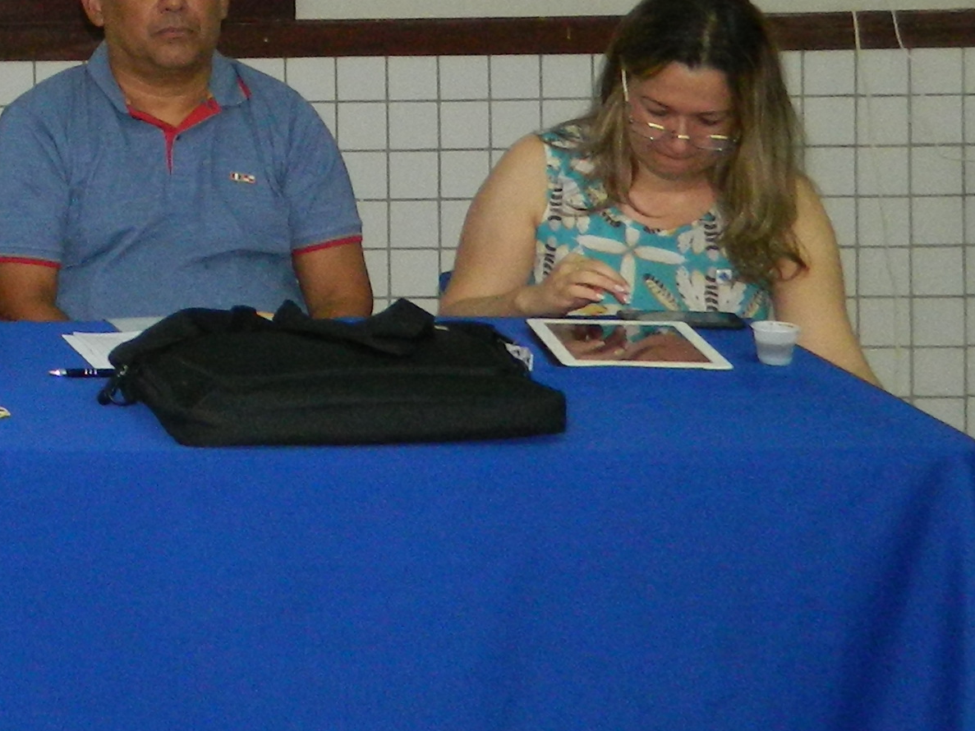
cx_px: -553
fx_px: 2563
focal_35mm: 91
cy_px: -62
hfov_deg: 18.6
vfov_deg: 15.8
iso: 200
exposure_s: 1/30
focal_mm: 4.5
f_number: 3.1
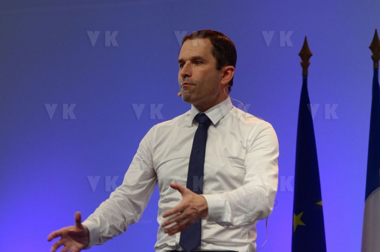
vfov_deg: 6.5
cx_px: 190
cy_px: 126
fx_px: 2212
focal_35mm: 210
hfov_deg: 9.8
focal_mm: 140
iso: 1000
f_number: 5.6
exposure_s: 1/320
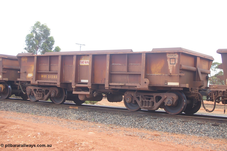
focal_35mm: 54
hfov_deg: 36.9
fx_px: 340
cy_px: 76
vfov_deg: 25.0
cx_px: 114
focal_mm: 36
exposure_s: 1/125
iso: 200
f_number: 8
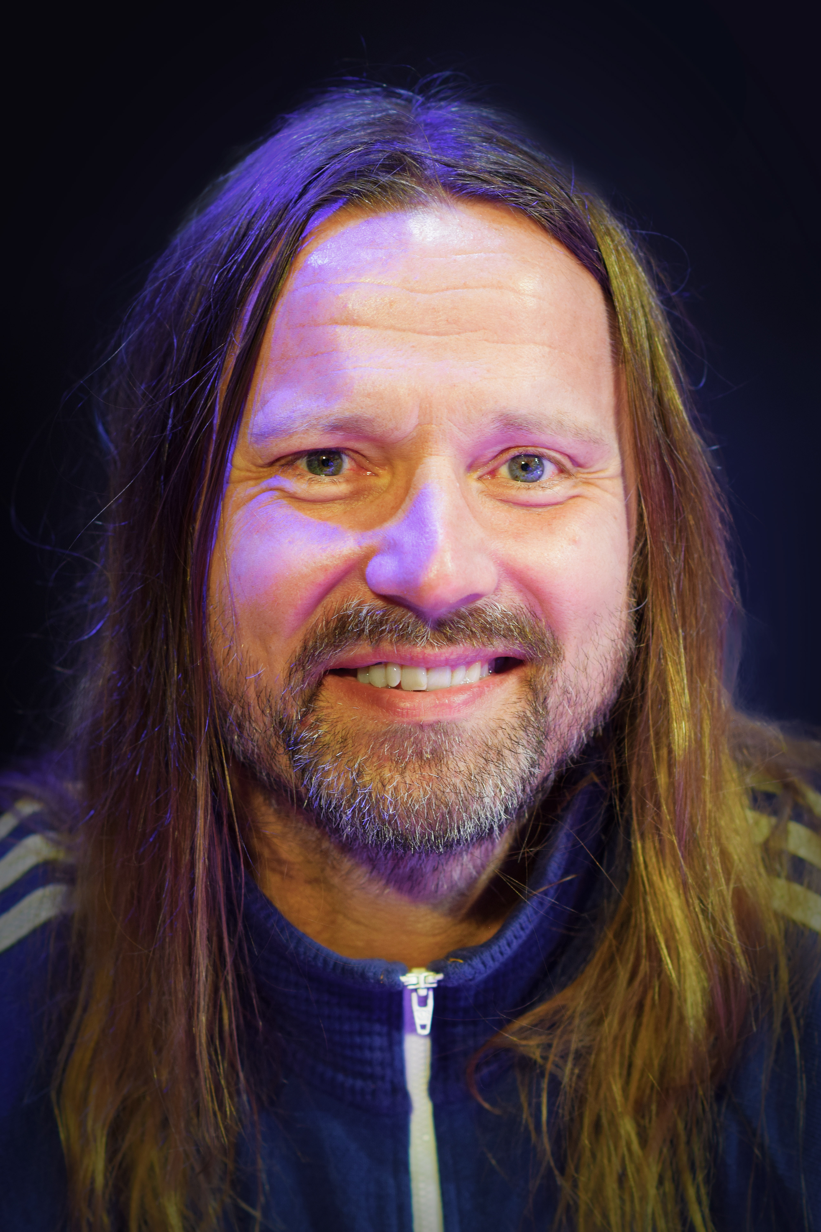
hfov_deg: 10.8
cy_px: 616
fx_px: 4361
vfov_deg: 16.1
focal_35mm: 128
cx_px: 410
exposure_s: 1/160
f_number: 3.2
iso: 800
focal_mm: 85
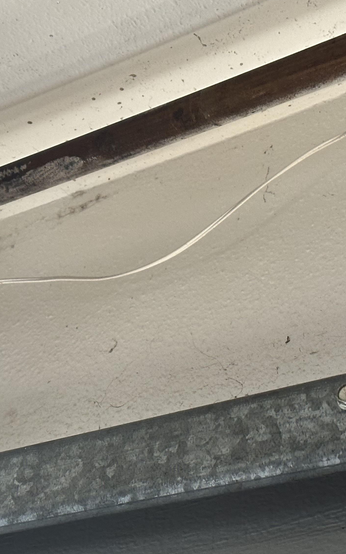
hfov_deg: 14.3
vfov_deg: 22.7
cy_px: 341
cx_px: 98
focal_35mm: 91
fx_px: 1373
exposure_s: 1/40
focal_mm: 6.86
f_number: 1.78
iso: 200
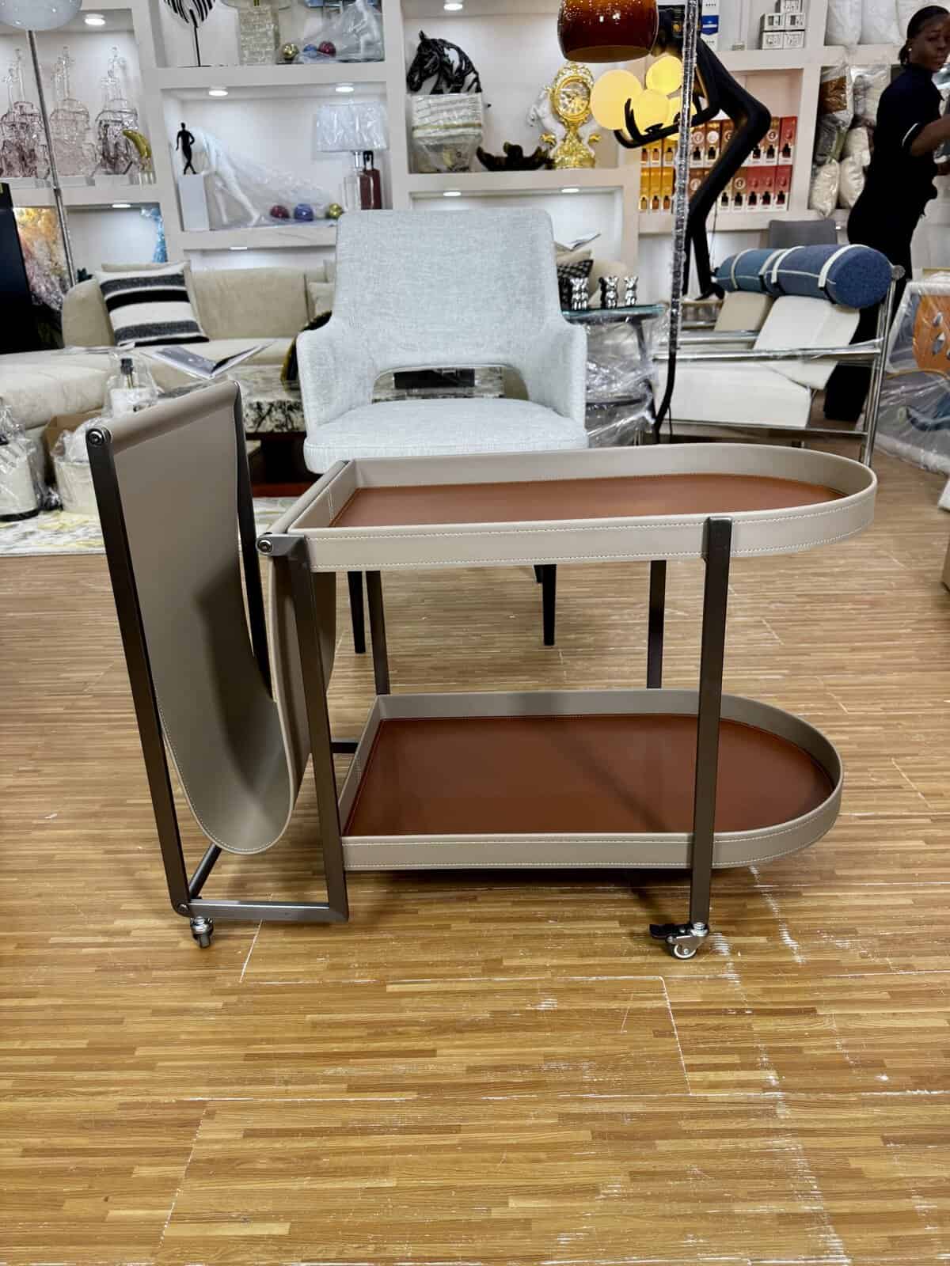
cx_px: 475
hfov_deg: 56.8
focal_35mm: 24
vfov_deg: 71.6
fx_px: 878
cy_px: 633
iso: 100
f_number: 1.78
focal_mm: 6.76
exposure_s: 1/100
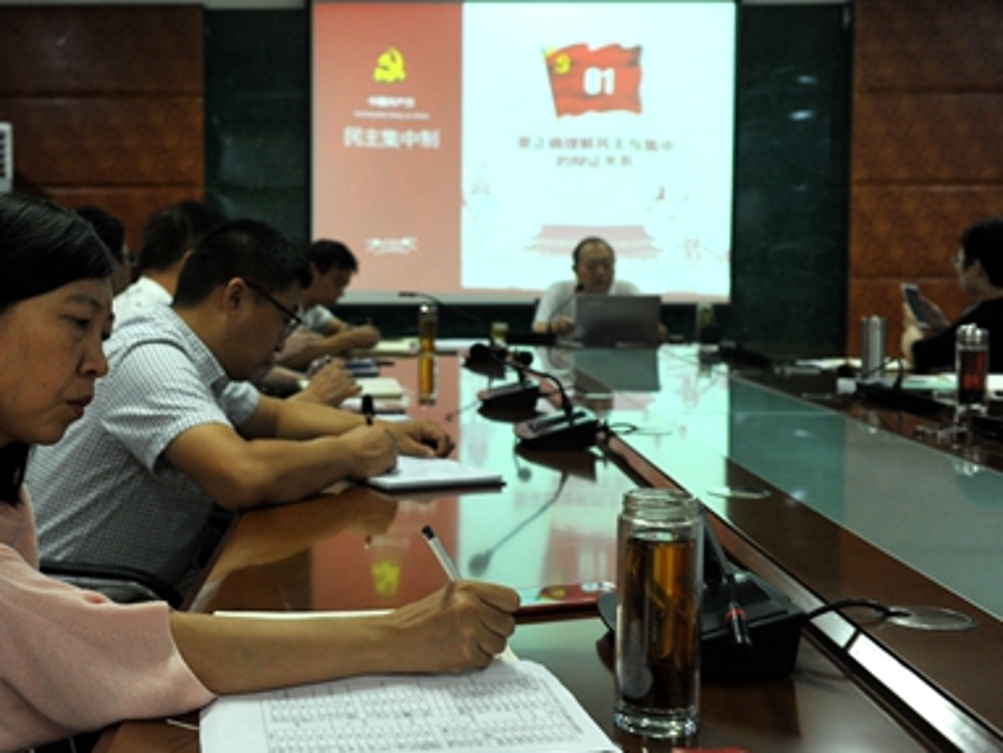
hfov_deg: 39.2
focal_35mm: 48
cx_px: 333
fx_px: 1392
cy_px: 316
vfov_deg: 30.2
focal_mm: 36
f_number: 4.5
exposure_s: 1/100
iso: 1600
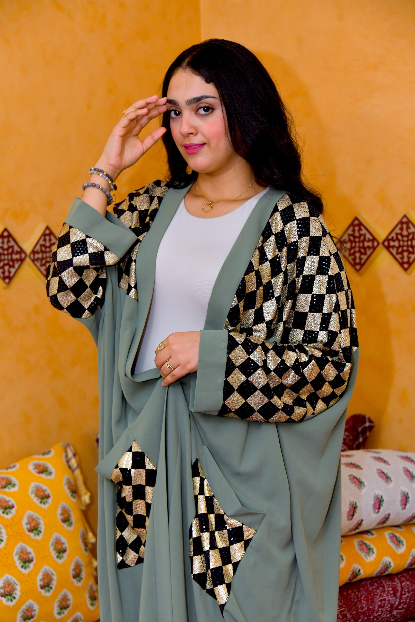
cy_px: 311
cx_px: 208
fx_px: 1815
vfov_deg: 19.5
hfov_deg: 13.0
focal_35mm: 105
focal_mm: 105
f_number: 8
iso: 1000
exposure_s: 1/125
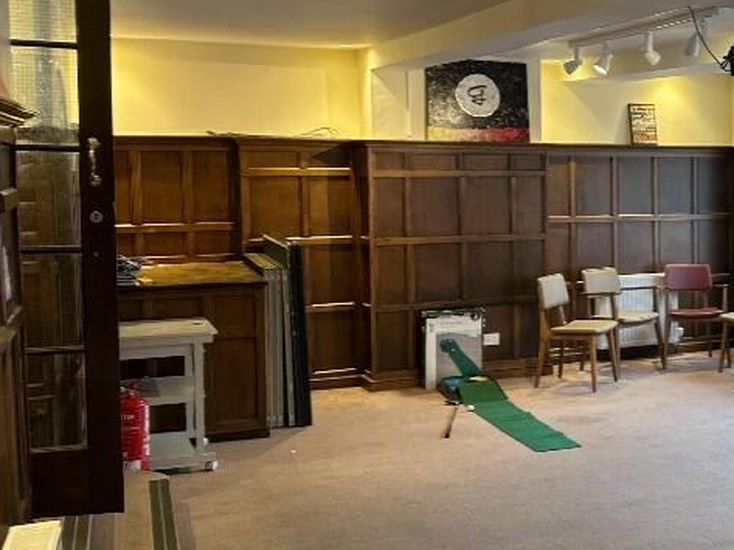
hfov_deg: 33.4
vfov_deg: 28.0
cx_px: 750
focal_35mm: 52
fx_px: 1102
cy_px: 239
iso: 125
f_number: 1.78
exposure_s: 1/50
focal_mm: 6.86
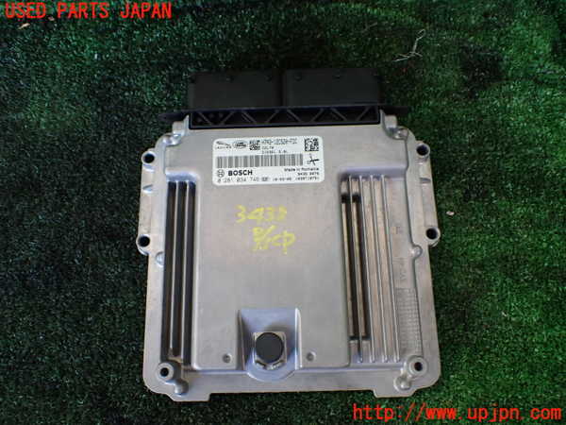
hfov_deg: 60.0
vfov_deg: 46.8
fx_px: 491
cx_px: 283
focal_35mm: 30
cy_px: 212
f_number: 2.3
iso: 250
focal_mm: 5.4
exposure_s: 1/125
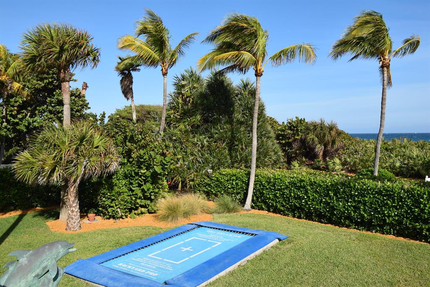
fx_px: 358
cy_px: 144
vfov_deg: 43.6
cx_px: 215
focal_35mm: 30
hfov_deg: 61.9
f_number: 10
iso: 200
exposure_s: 1/400
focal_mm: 20
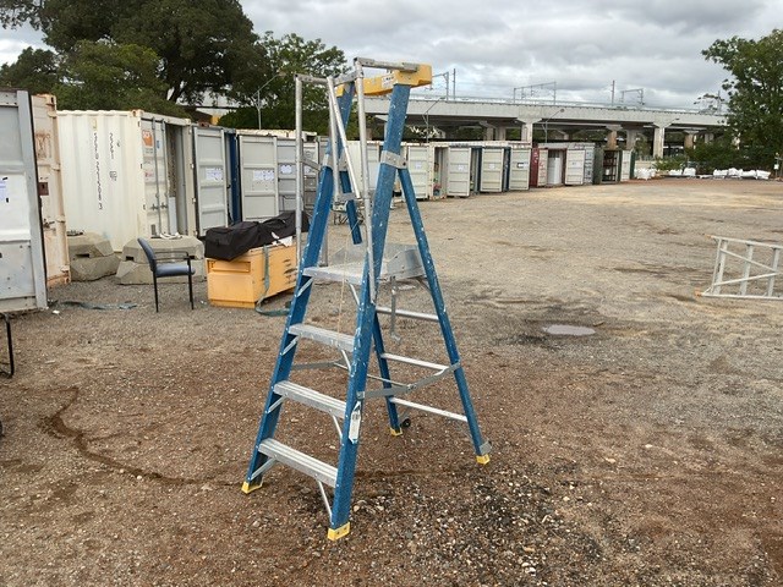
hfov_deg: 61.7
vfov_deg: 48.2
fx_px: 656
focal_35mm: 29
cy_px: 294
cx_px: 392
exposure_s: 1/1279
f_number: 1.8
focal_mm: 3
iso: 16
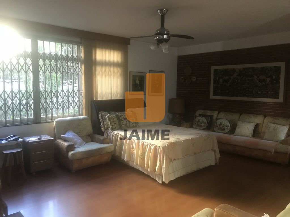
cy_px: 108
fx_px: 235
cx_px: 145
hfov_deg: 63.4
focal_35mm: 28
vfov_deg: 49.7
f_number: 1.8
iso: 100
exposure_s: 1/15
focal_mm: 3.99
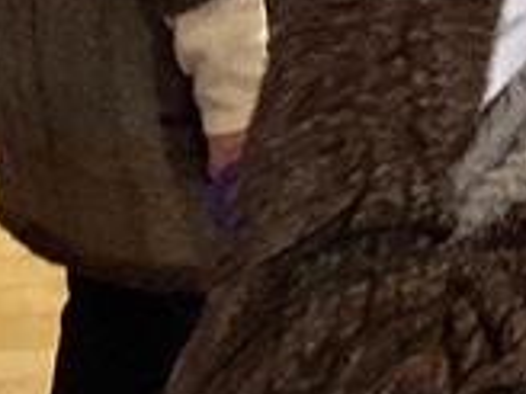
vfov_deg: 7.6
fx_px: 2872
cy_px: -327
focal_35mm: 189
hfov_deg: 10.4
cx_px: 558
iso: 250
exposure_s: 1/33
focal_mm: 3.3
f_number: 2.4
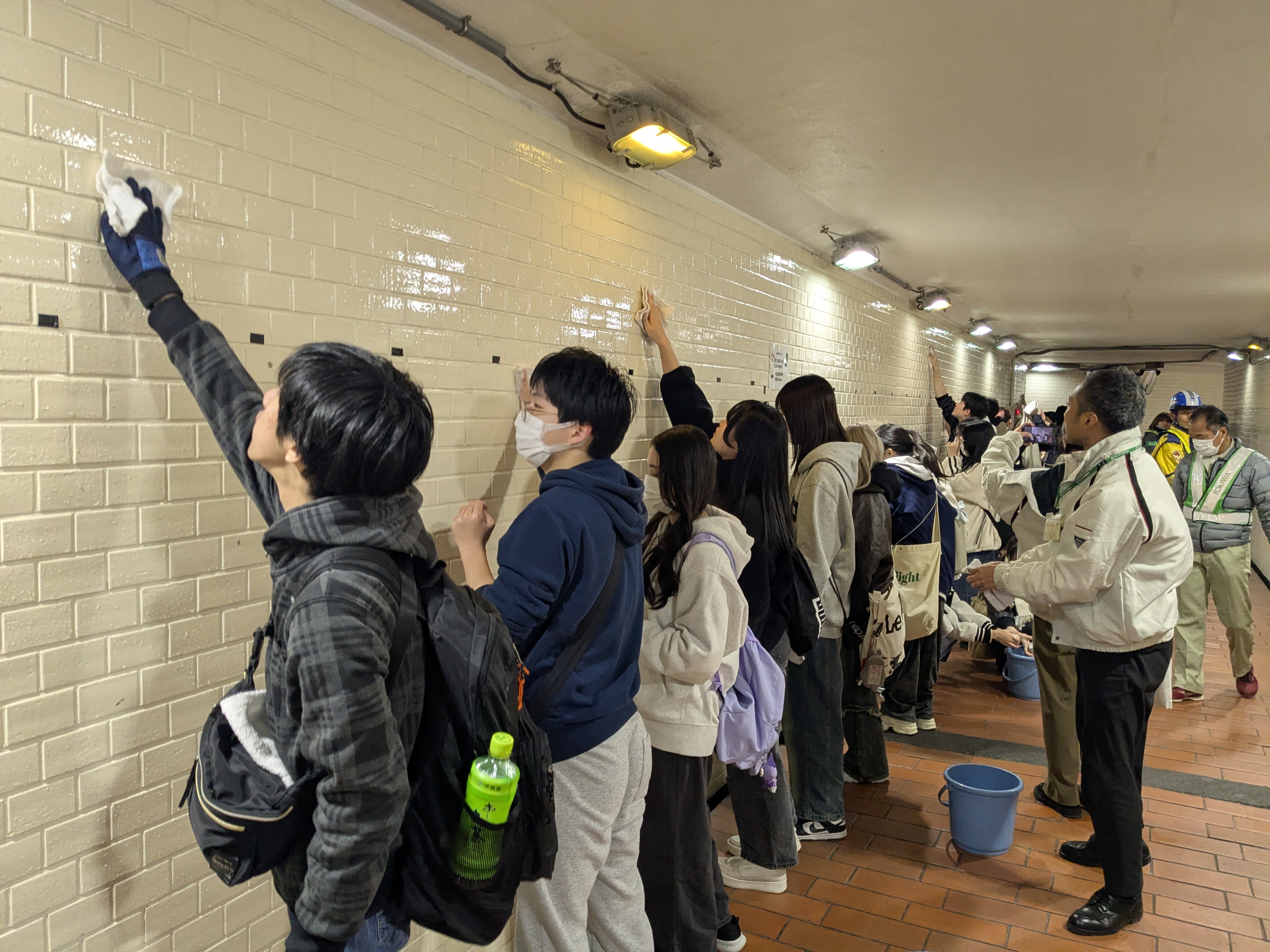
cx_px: 635
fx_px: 991
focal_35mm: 27
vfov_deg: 51.4
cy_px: 476
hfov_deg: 65.3
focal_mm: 4.38
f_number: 1.73
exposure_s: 1/99.9
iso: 182
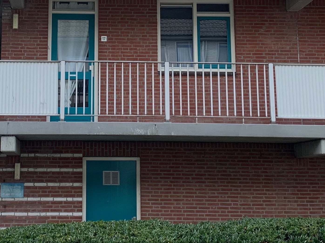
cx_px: 101
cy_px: 54
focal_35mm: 75
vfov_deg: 19.5
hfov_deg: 25.8
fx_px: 704
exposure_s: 1/678
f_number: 1.8
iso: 25
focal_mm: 4.25
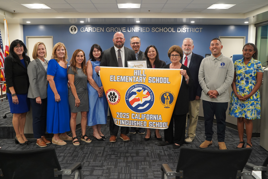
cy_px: 90
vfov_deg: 38.9
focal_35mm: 34
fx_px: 253
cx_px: 134
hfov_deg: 55.8
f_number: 4
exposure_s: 1/160
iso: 2500
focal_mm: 34
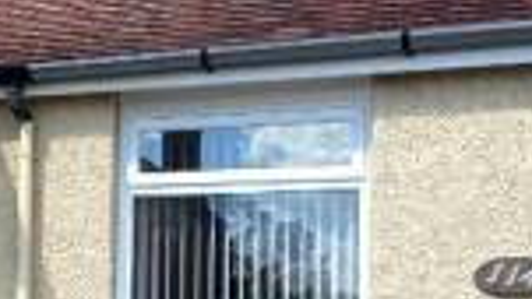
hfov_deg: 18.4
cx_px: -146
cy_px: 283
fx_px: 1538
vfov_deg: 11.0
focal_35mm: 109
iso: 32
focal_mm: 4.25
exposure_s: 1/2755
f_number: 1.8
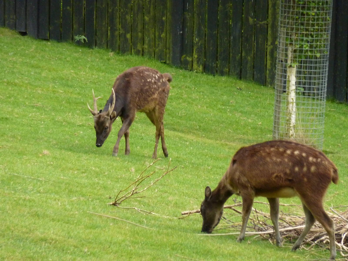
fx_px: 3016
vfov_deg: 5.0
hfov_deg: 6.6
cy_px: 130
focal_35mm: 300
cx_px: 174
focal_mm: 49.2
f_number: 4.9
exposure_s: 1/250
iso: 400
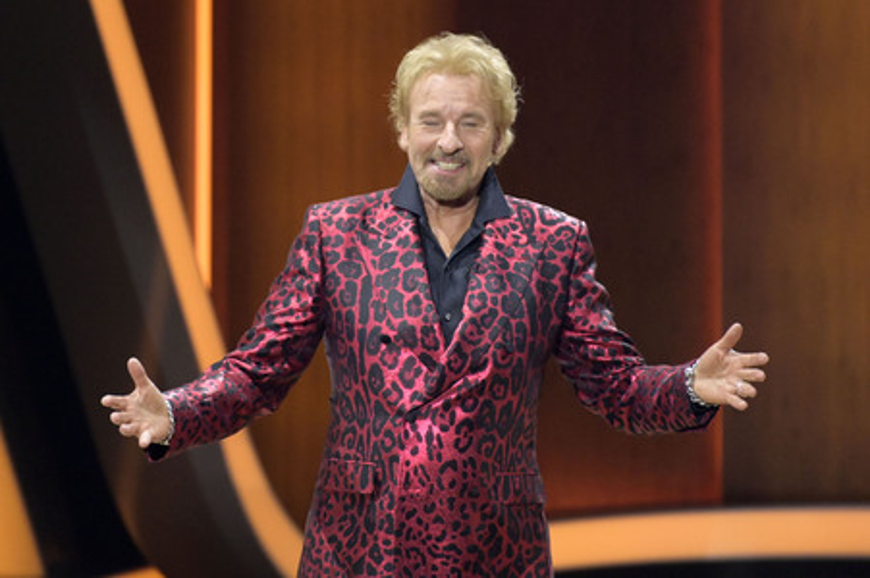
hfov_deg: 4.1
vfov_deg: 2.7
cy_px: 289
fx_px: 12074
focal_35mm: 500
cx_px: 435
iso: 10000
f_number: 5.6
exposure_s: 1/400
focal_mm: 500
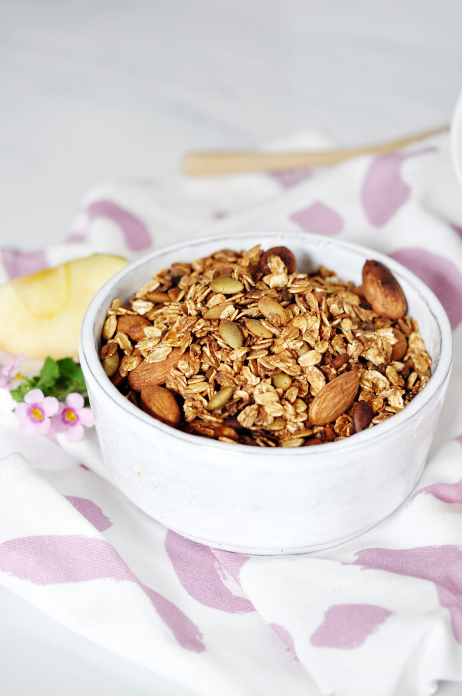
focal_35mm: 75
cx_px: 231
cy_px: 348
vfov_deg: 27.0
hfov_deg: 18.1
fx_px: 1448
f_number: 4.5
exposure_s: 1/80
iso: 400
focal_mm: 50
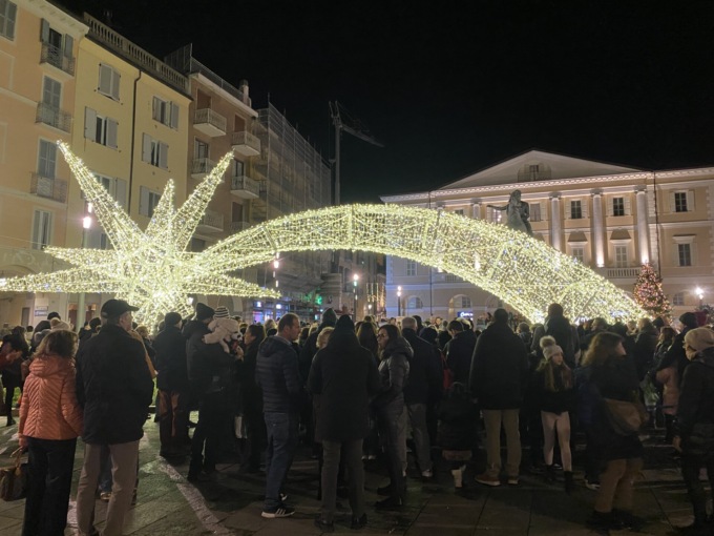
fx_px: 536
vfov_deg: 53.1
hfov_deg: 67.3
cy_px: 268
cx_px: 357
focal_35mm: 26
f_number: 1.8
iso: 500
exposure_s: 1/33
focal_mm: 4.25
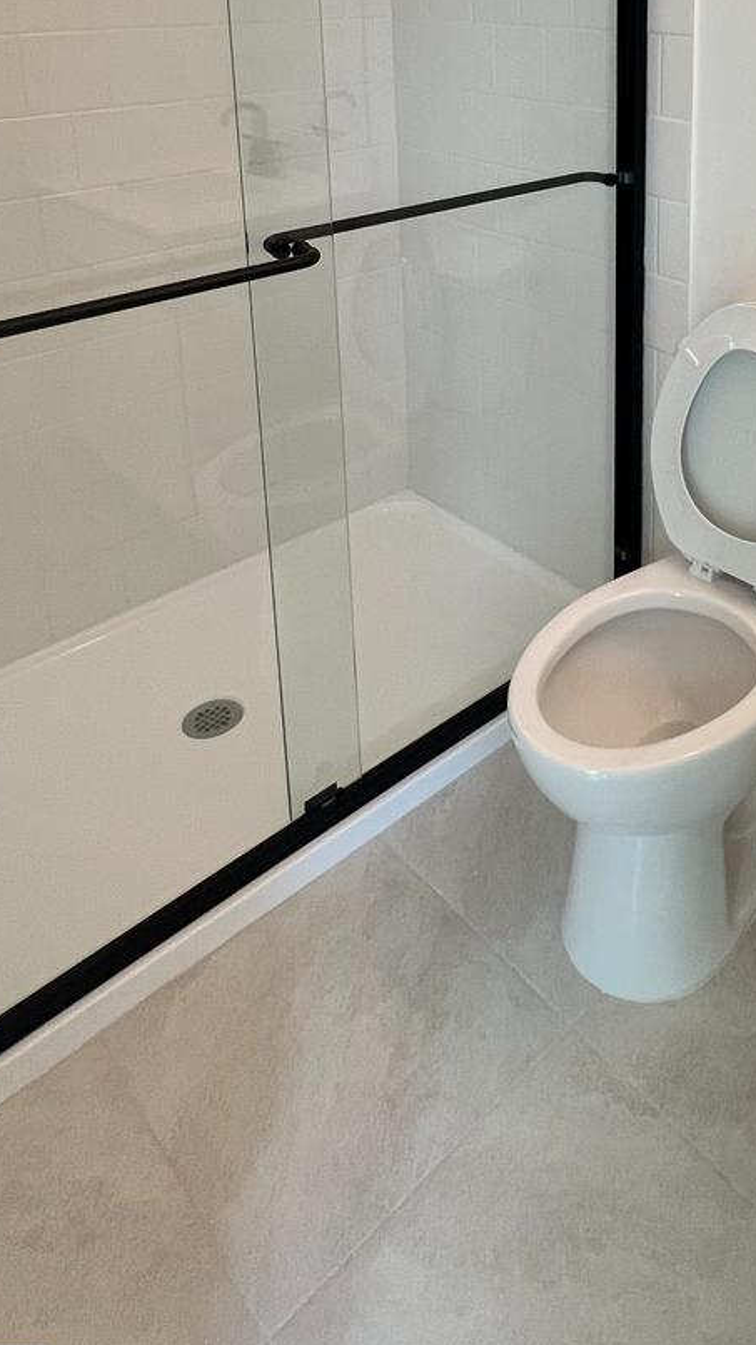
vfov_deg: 61.8
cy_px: 204
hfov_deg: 41.3
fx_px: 963
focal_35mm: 27
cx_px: 591
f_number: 1.8
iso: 125
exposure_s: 1/120
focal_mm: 1.57
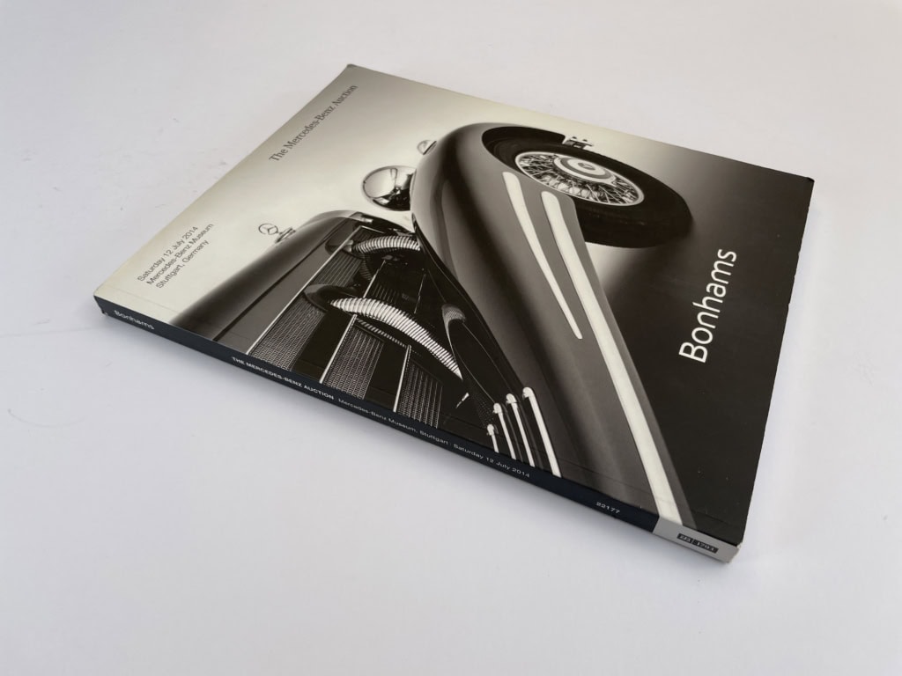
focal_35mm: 26
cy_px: 338
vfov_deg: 53.1
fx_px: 677
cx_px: 451
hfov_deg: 67.3
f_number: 1.6
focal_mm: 4.2
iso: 32
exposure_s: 1/364
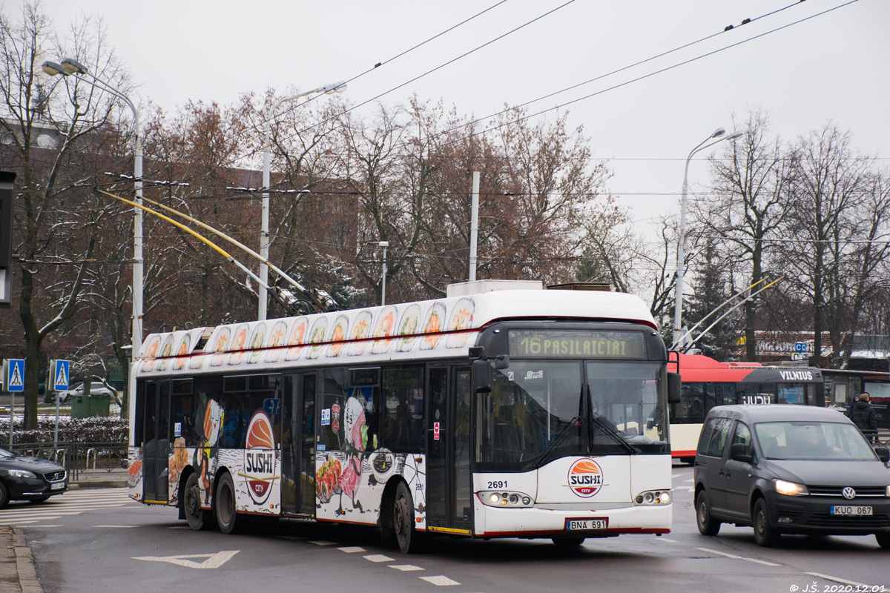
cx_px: 445
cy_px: 296
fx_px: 2299
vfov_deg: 14.7
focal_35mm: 93
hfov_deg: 21.9
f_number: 5
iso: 500
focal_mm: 62
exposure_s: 1/320
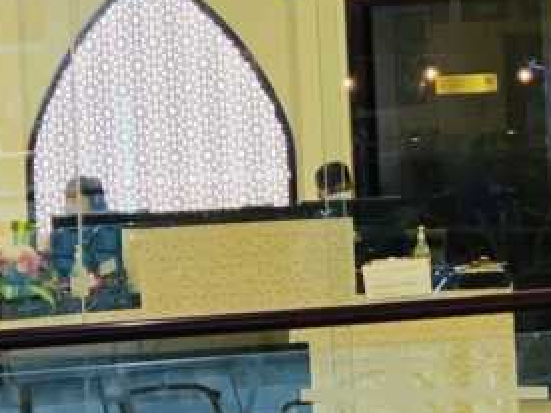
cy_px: 22
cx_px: 529
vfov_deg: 7.7
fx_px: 3072
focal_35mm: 193
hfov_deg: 10.2
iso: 80
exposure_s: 1/50
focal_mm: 6
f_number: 2.4
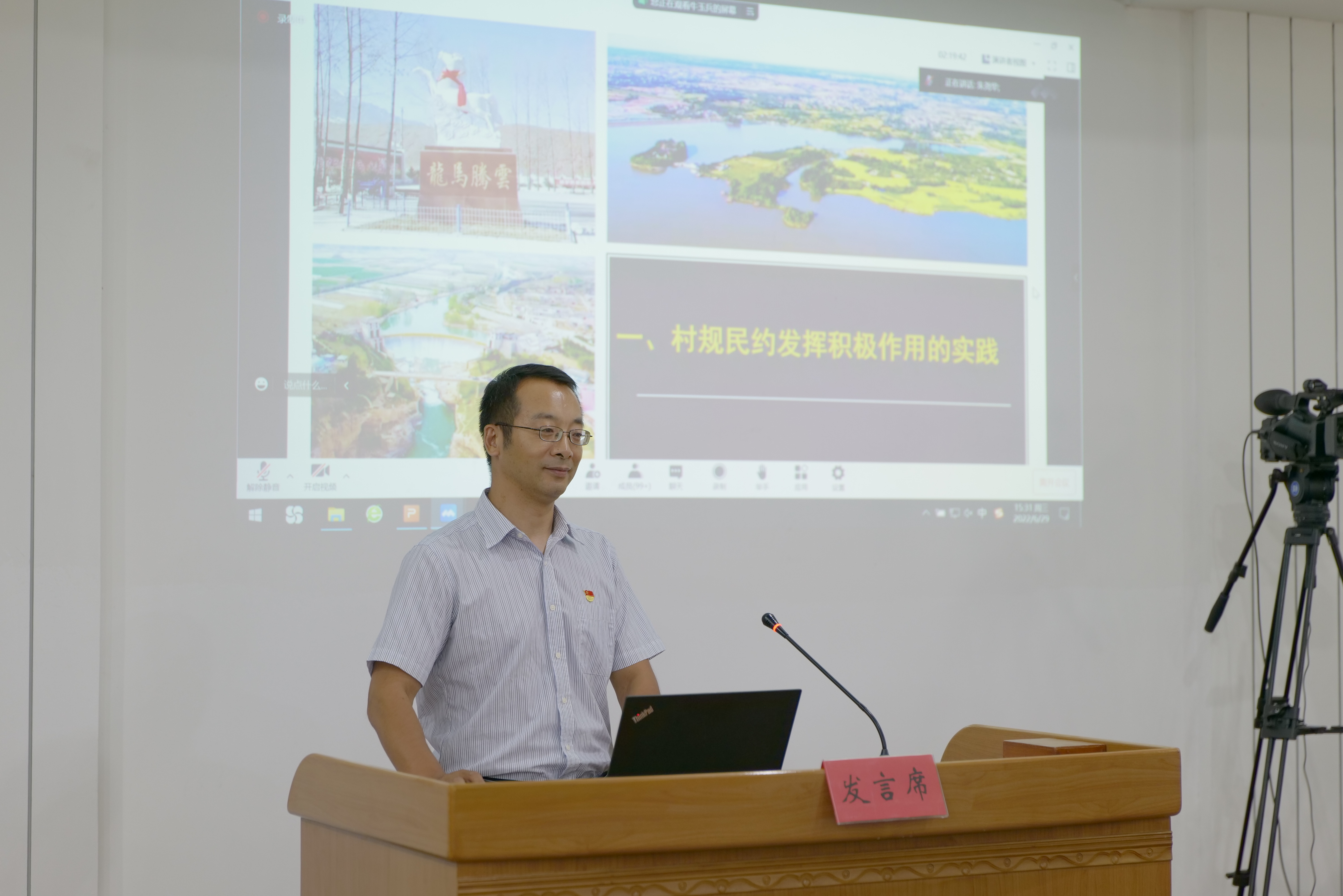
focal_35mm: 70
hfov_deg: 28.8
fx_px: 2611
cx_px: 672
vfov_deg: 19.5
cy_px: 448
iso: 1250
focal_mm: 70
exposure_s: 1/125
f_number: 2.8
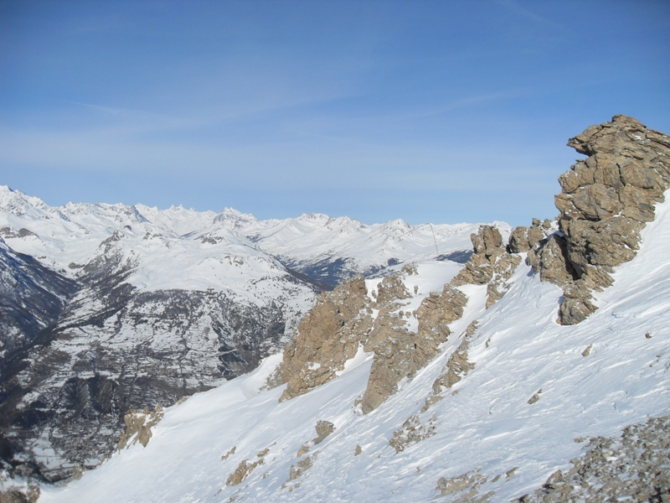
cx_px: 335
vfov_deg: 40.7
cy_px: 252
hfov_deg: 52.6
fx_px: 677
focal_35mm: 35
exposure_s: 1/750
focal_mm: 6.3
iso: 80
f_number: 7
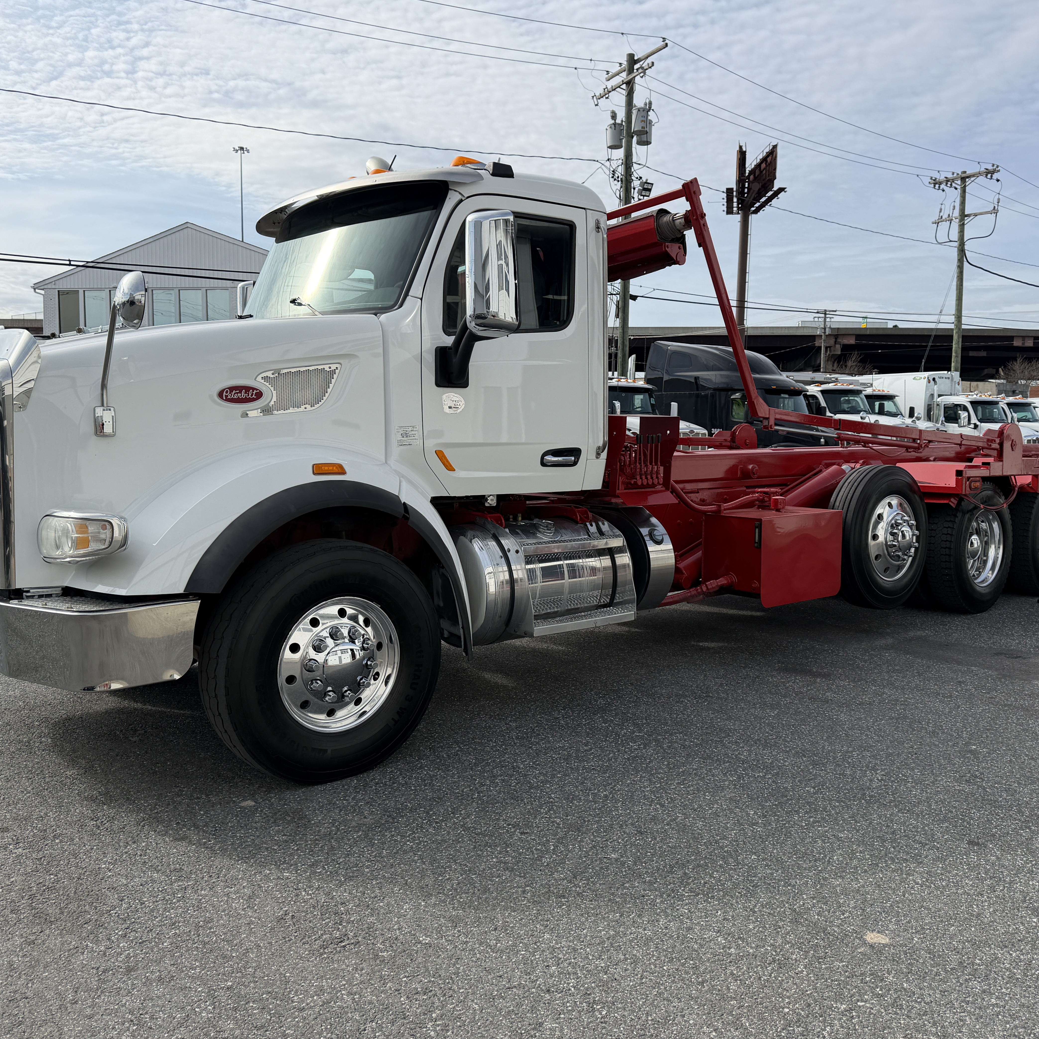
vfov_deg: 55.6
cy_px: 508
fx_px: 985
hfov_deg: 55.6
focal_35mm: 29
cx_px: 523
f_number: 1.78
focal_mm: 6.76
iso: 80
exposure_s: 1/4975
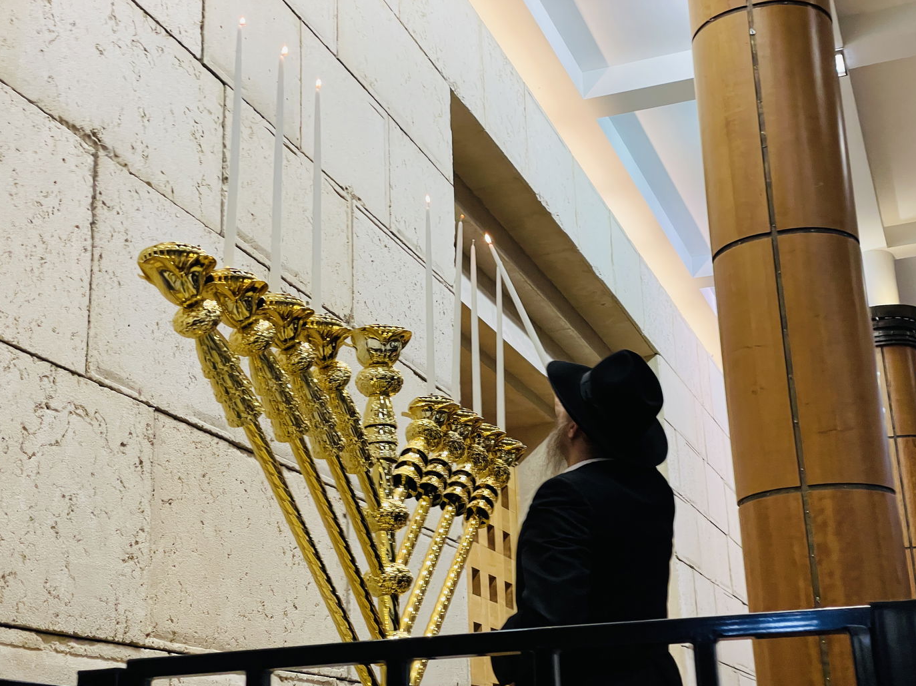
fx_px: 1402
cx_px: 462
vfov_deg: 27.5
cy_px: 348
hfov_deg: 36.2
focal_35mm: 53
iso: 160
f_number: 2
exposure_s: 1/100
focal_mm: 6
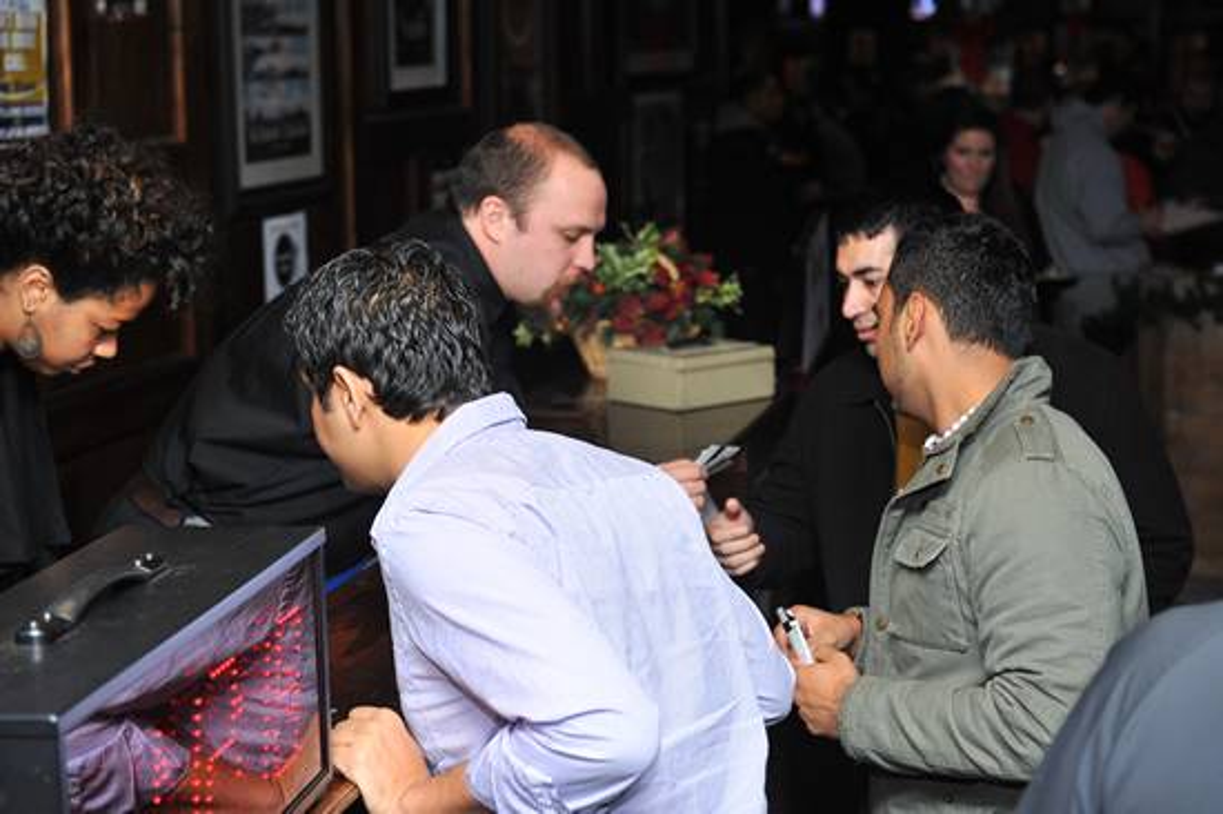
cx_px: 612
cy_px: 407
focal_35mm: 70
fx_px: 2377
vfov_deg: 19.4
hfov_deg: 28.9
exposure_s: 1/100
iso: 1000
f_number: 5
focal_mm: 70
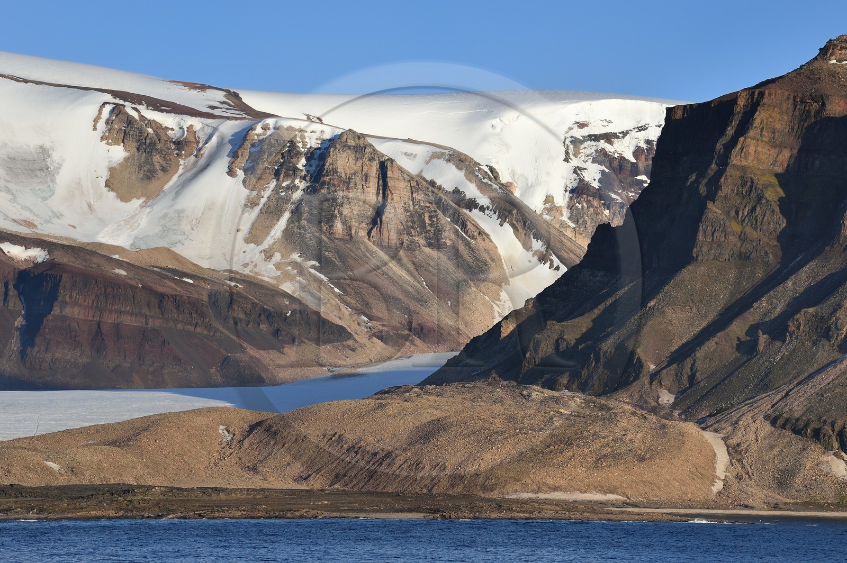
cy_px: 282
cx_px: 424
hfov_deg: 10.3
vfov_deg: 6.9
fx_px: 4702
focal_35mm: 200
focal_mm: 200
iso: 200
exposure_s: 1/400
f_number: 9
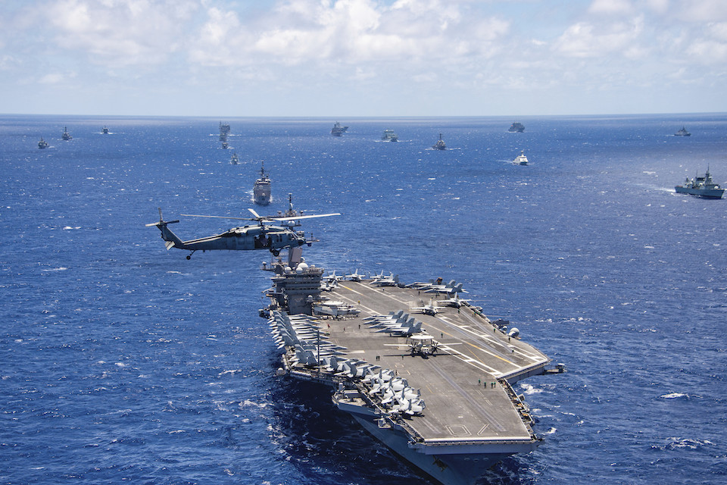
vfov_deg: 19.5
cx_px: 364
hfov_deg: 28.8
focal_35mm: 70
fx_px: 1414
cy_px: 242
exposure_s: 1/2000
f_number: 6.3
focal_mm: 70
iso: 320
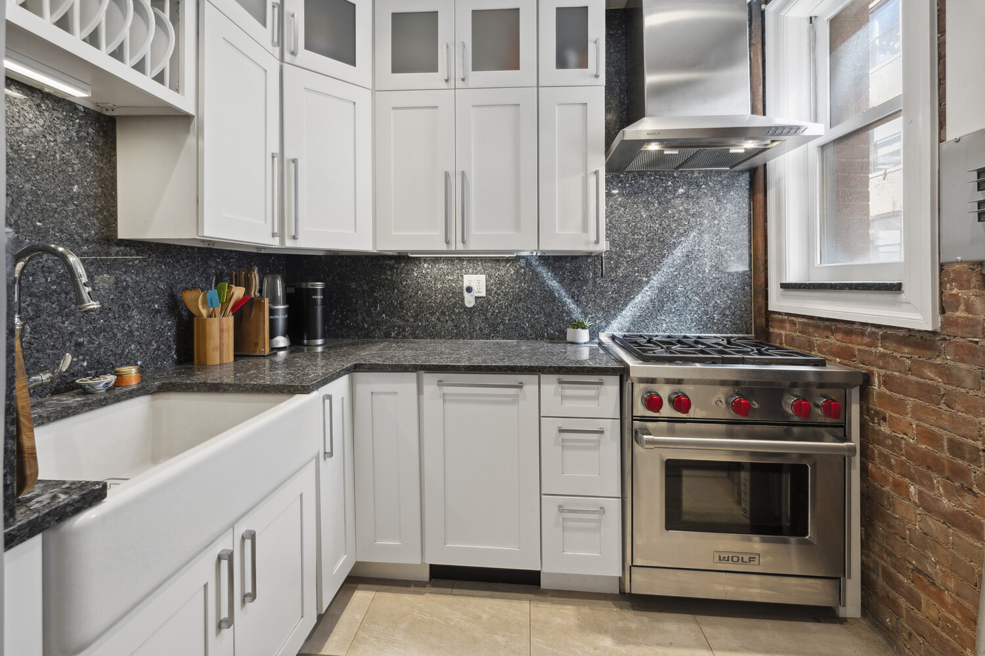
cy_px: 328
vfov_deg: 81.1
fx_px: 383
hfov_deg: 104.3
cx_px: 492
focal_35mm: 14
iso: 200
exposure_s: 1/2.5
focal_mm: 14
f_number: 11
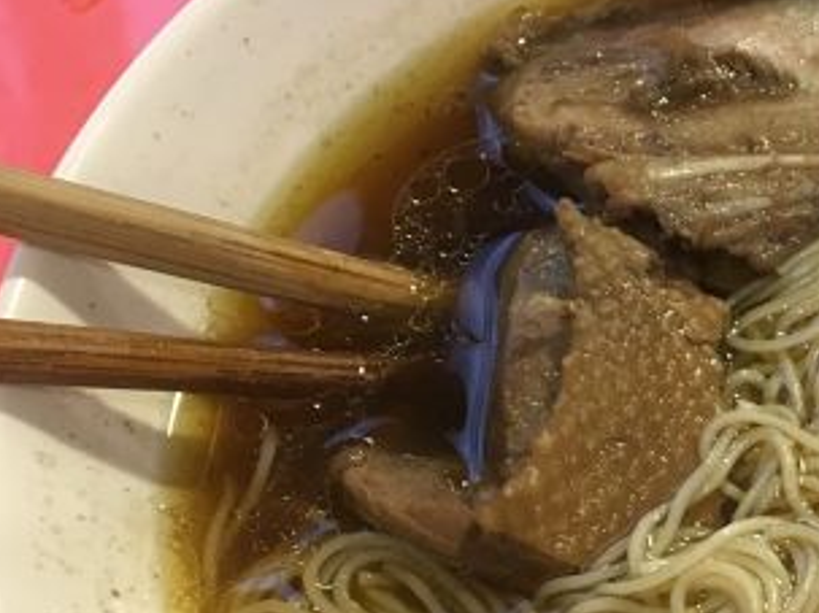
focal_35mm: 67
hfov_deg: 26.5
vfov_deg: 21.6
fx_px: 1585
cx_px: 924
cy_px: 509
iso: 200
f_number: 2.2
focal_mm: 4.15
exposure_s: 1/33
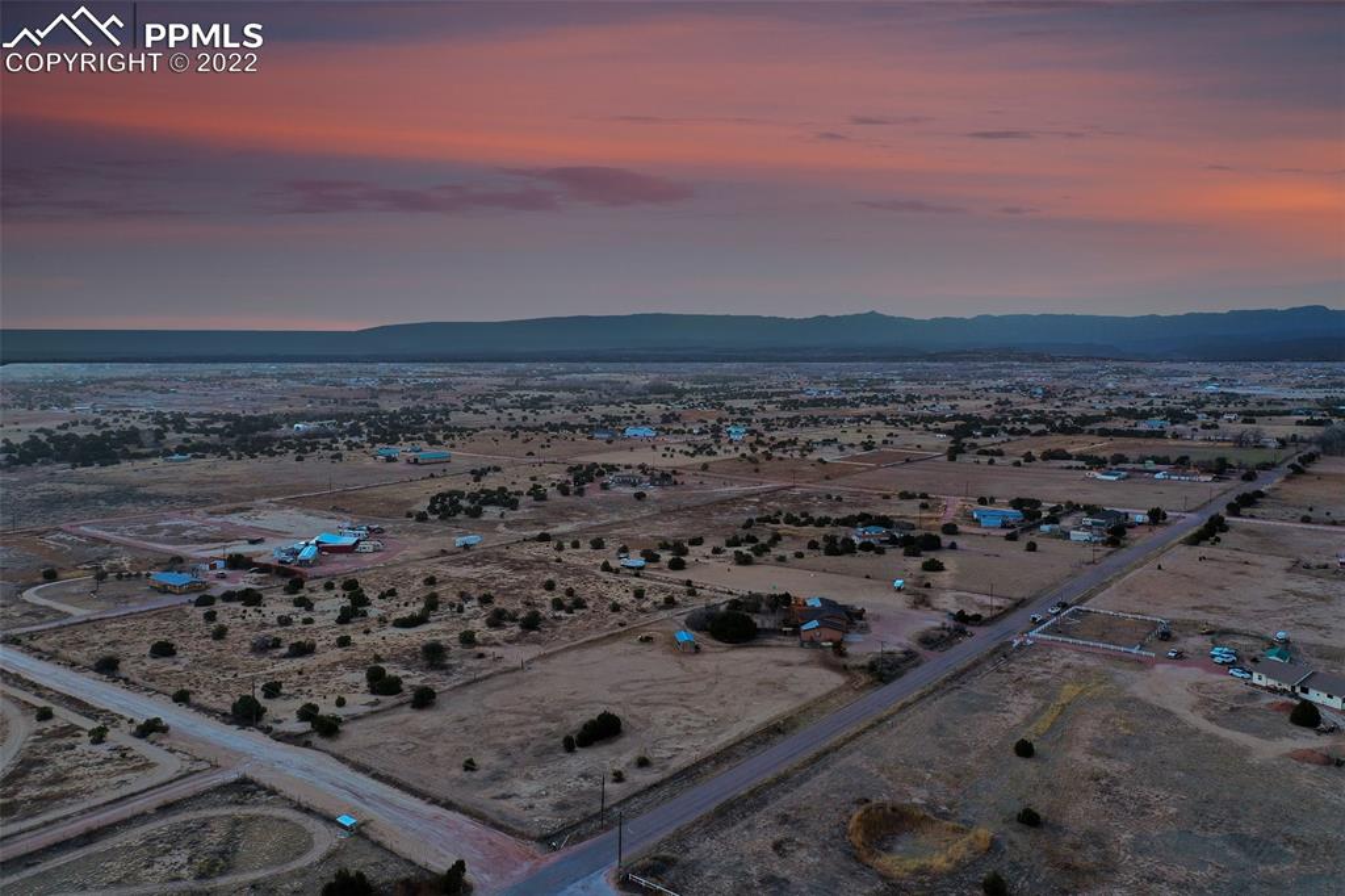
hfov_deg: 65.5
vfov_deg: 46.4
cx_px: 672
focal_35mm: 28
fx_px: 1046
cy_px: 448
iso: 100
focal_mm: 10.26
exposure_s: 1/25
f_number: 3.5
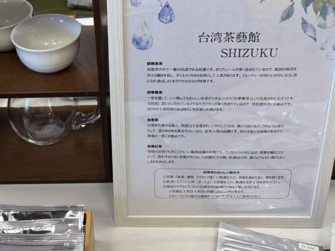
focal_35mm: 49
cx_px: 120
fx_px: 474
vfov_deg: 29.0
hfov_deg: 38.6
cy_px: 51
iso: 40
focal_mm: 5.96
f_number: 1.6
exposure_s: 1/157
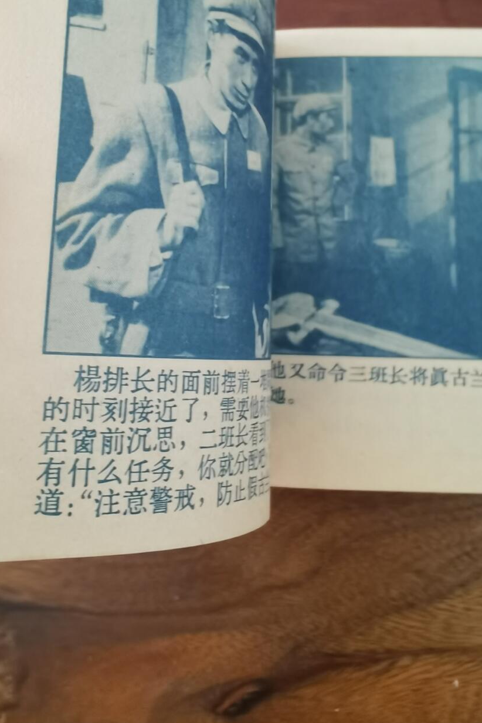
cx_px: 347
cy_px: 236
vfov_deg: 46.6
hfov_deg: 32.2
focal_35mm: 41
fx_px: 823
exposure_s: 1/25
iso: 400
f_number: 2.2
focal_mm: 2.26
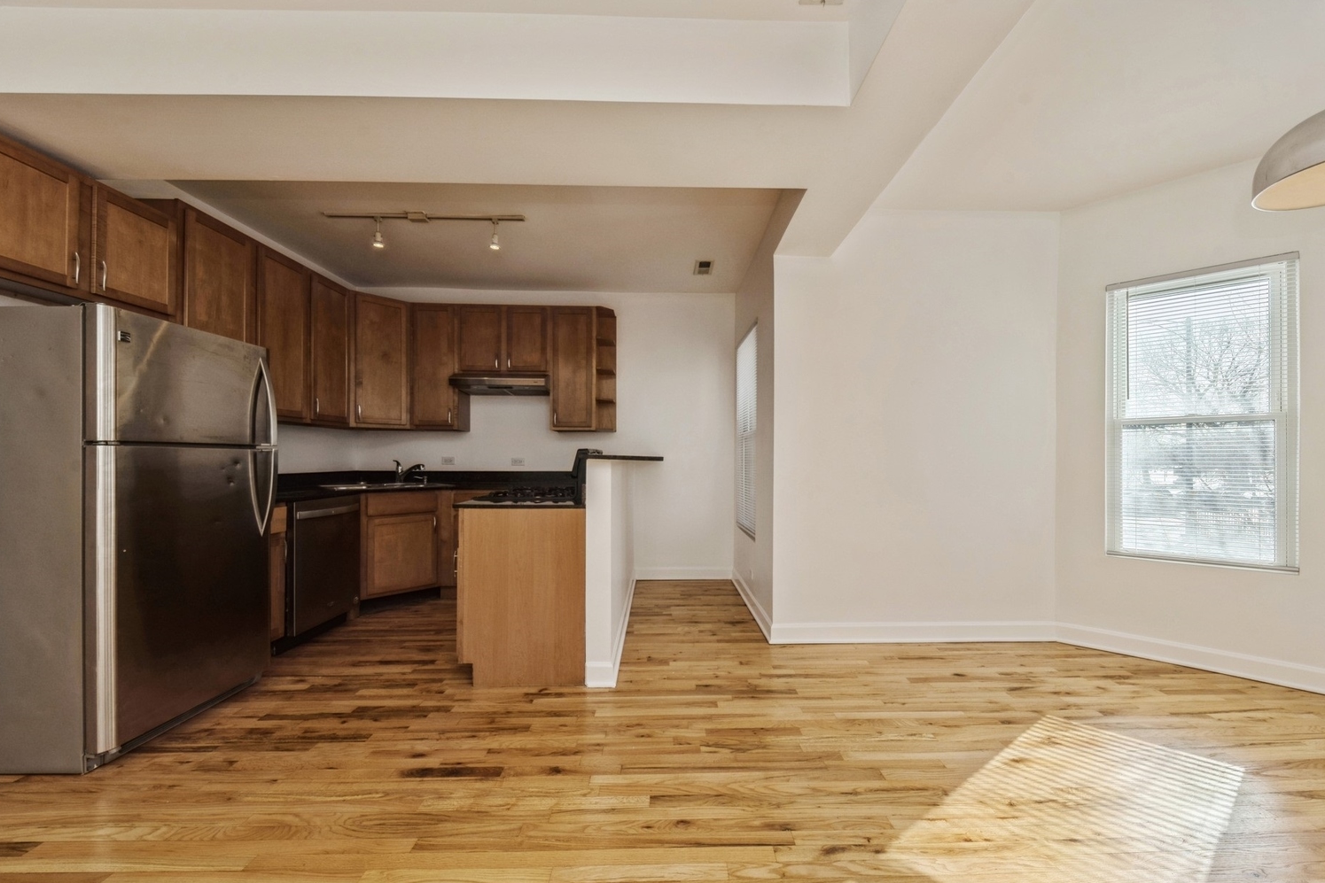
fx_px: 478
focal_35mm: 13
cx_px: 676
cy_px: 476
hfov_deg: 108.3
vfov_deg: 85.3
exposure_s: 1/250
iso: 200
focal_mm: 12
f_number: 8
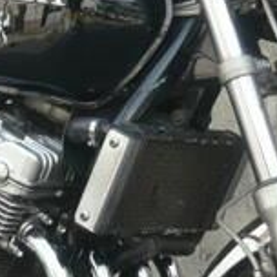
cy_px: 193
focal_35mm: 201
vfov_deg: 8.7
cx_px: -22
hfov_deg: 8.6
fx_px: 1820
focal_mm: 5.8
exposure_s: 1/250
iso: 100
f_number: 3.1
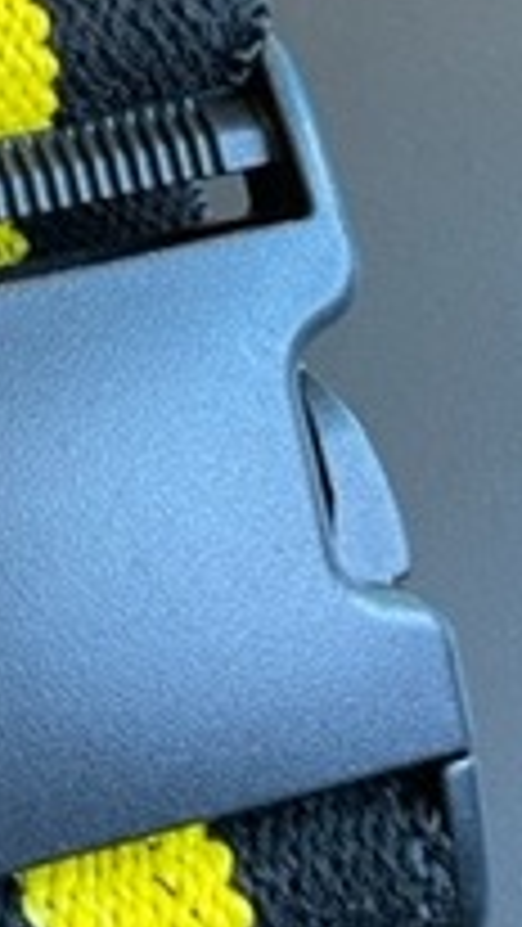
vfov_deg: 22.9
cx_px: -333
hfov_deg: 12.8
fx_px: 2164
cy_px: -72
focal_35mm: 88
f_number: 1.6
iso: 200
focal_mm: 4.2
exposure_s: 1/60
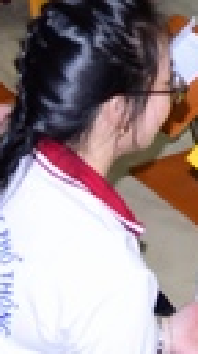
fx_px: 1192
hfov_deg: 9.3
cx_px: 270
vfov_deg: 15.6
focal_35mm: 127
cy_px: -178
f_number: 4
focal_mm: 24
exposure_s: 1/80
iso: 800
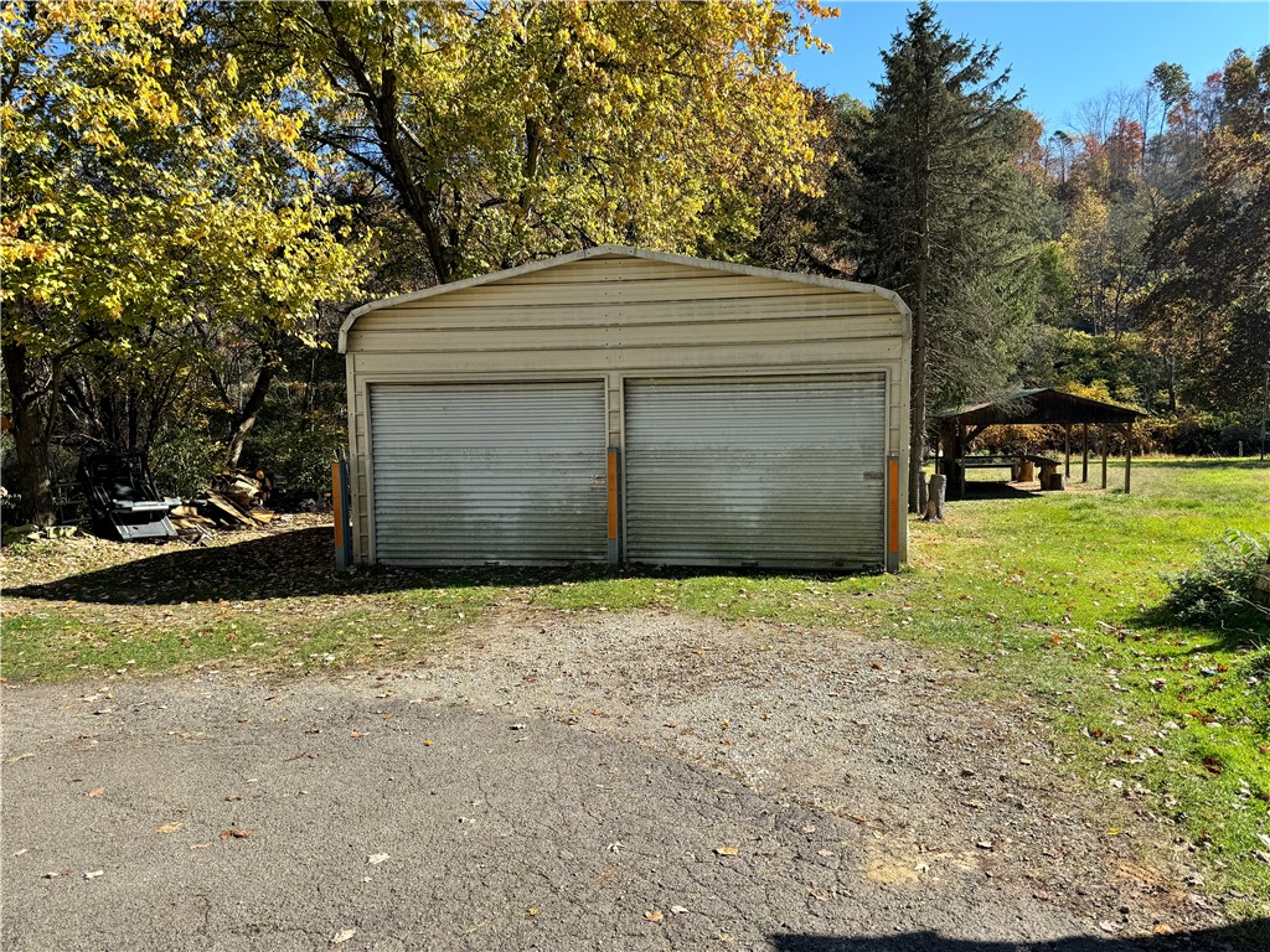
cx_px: 635
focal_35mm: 24
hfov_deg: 71.6
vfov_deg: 56.8
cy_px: 476
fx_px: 881
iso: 80
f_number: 1.78
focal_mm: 6.76
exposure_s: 1/2105
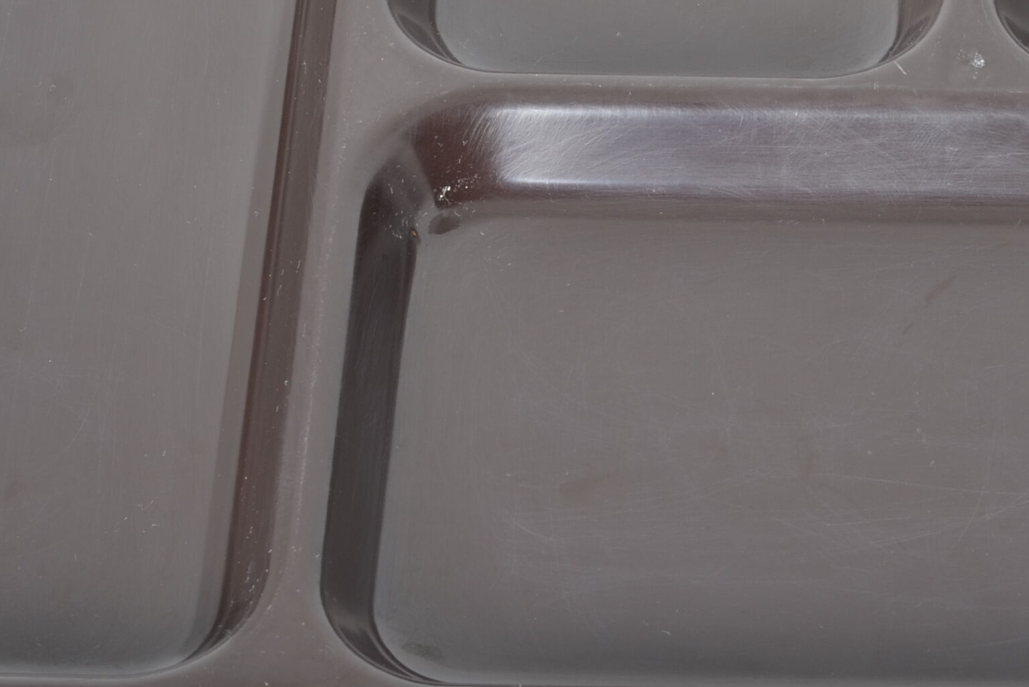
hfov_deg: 11.3
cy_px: 112
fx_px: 5174
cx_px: 958
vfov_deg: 7.6
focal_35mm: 181
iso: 100
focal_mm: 50
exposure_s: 1/125
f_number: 11
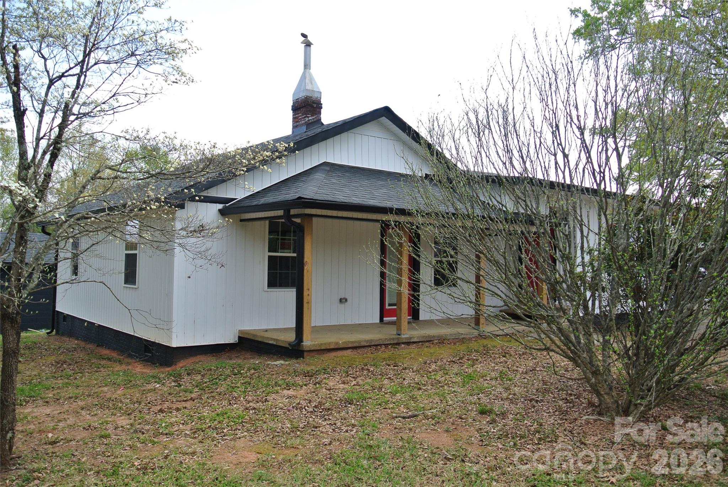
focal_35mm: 31
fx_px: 627
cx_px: 364
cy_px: 244
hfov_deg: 60.2
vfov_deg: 42.4
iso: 100
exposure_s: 1/400
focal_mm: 11.8
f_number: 4.5
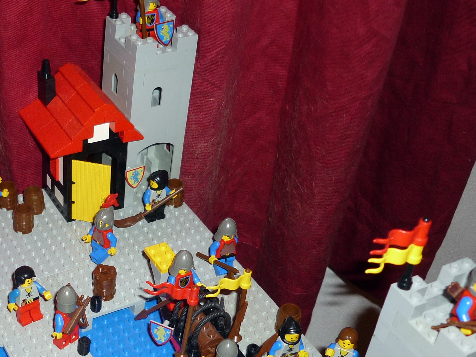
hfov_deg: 33.4
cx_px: 98
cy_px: 258
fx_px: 770
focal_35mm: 56
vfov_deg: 25.9
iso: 100
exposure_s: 1/30
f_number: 2.8
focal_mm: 5.5
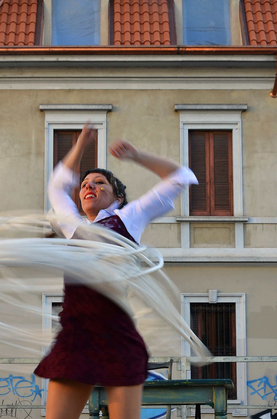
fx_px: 904
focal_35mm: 78
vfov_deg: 25.9
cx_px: 97
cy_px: 281
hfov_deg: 17.4
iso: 100
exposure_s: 1/40
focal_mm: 34
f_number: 10
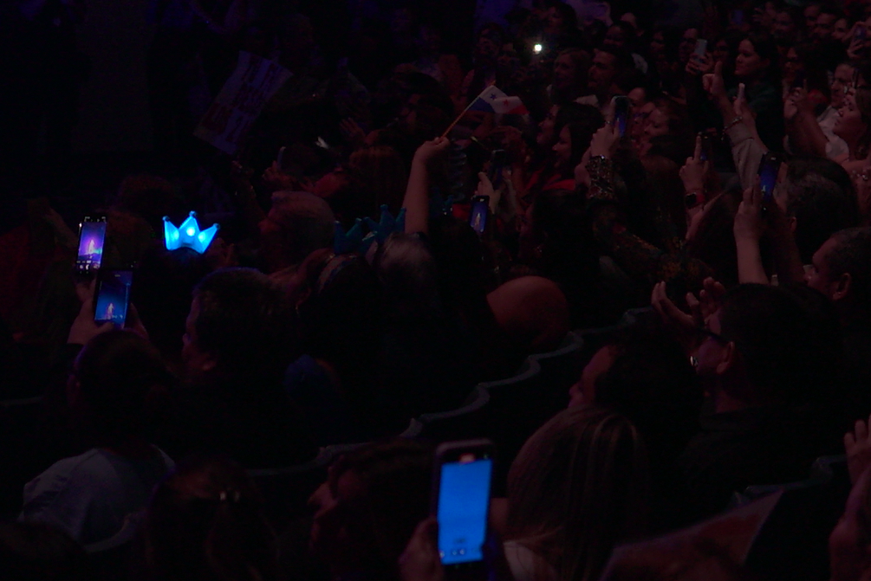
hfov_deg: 16.0
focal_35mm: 124
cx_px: -109
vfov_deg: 10.9
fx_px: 3001
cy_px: -97
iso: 200
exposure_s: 1/200
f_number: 2.5
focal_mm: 30
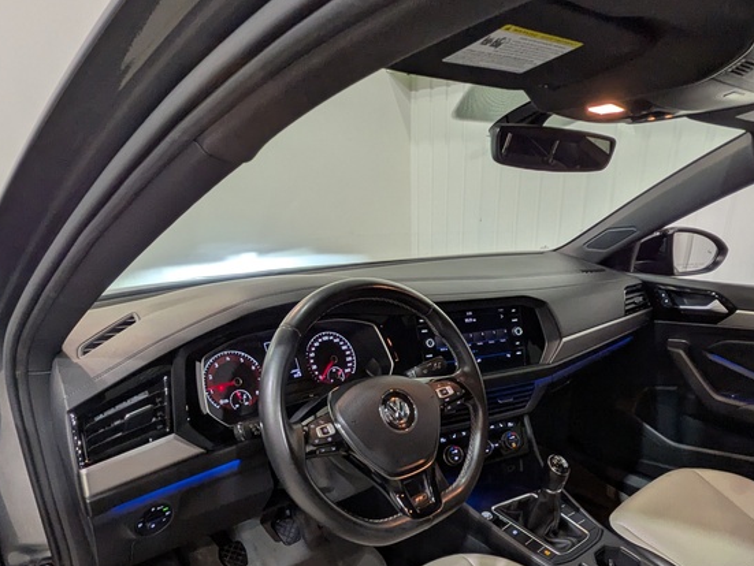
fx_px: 567
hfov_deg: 66.8
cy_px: 451
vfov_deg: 50.0
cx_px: 439
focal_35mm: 26
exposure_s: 1/30
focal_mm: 1.83
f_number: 2.2
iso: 51
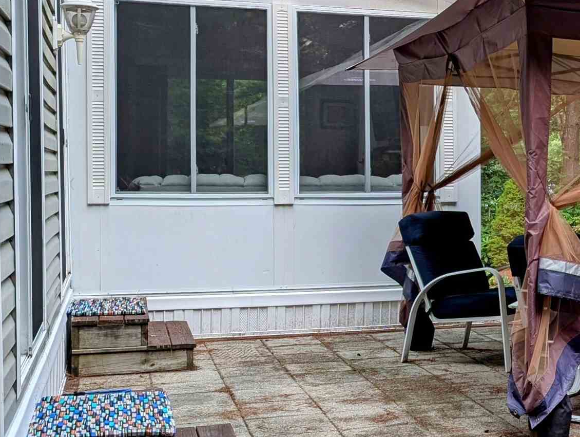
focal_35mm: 65
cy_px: 186
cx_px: 564
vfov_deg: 22.6
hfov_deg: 28.2
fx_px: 1091
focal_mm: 6.9
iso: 22
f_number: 1.68
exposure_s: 1/133
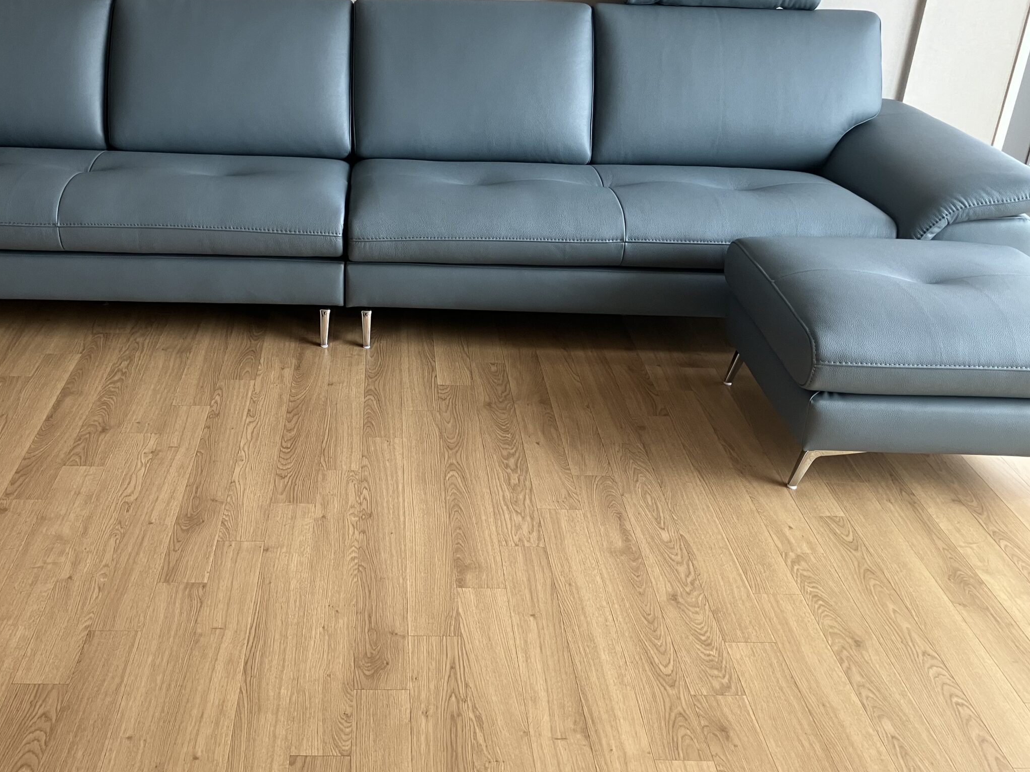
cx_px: 403
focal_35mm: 35
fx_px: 1041
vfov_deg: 40.6
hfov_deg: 52.2
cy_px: 319
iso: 100
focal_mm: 3.99
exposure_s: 1/60
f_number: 1.8
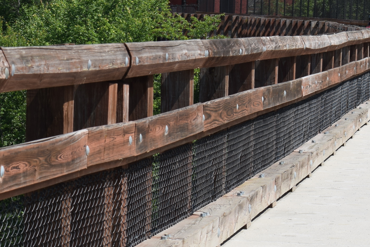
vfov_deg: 6.5
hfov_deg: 9.7
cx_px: 145
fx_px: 2179
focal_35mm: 212
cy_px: -19
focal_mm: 52
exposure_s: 1/200
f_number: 10
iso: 100
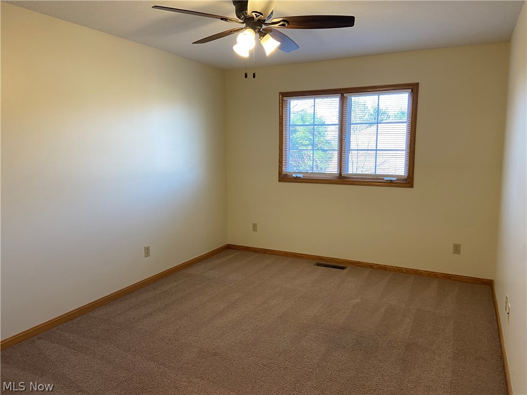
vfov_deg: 53.1
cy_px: 198
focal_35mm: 26
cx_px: 264
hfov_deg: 67.3
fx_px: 396
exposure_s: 1/60
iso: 80
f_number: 1.8
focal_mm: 4.25
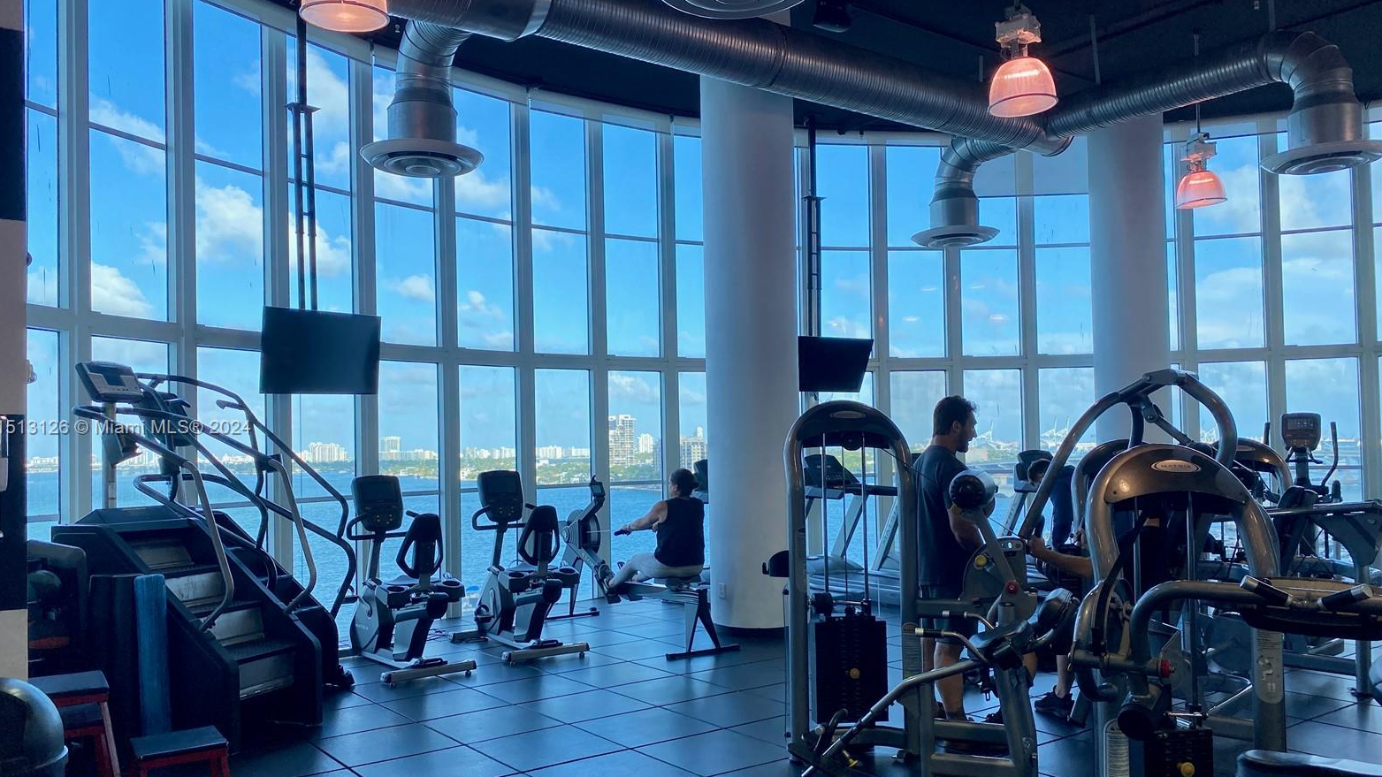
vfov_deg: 40.1
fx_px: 1063
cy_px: 429
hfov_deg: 66.1
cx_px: 676
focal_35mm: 29
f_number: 1.8
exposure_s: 1/371
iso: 32
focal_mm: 4.25
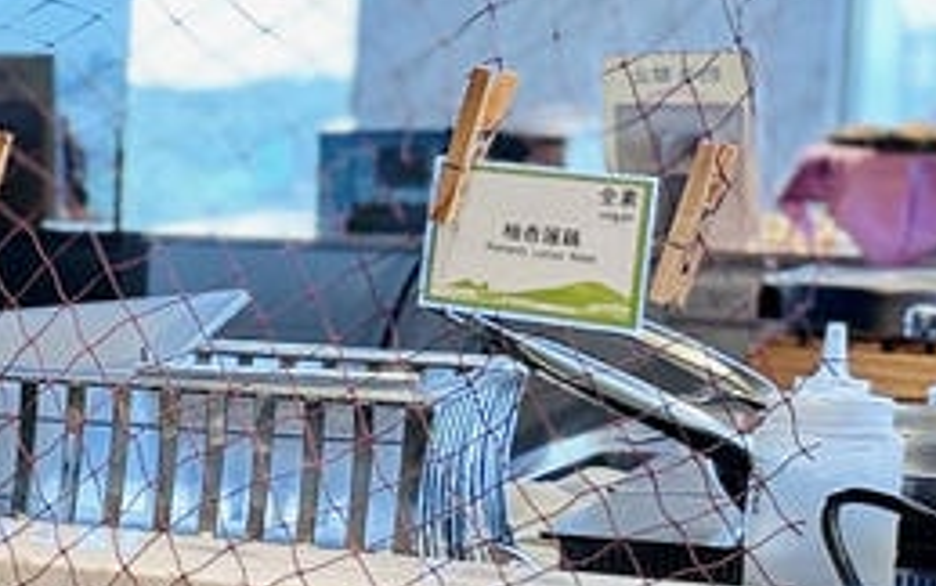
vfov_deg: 11.1
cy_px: 383
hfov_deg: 13.8
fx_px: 3011
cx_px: -1160
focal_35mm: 118
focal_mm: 6.76
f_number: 1.78
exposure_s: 1/120
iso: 200
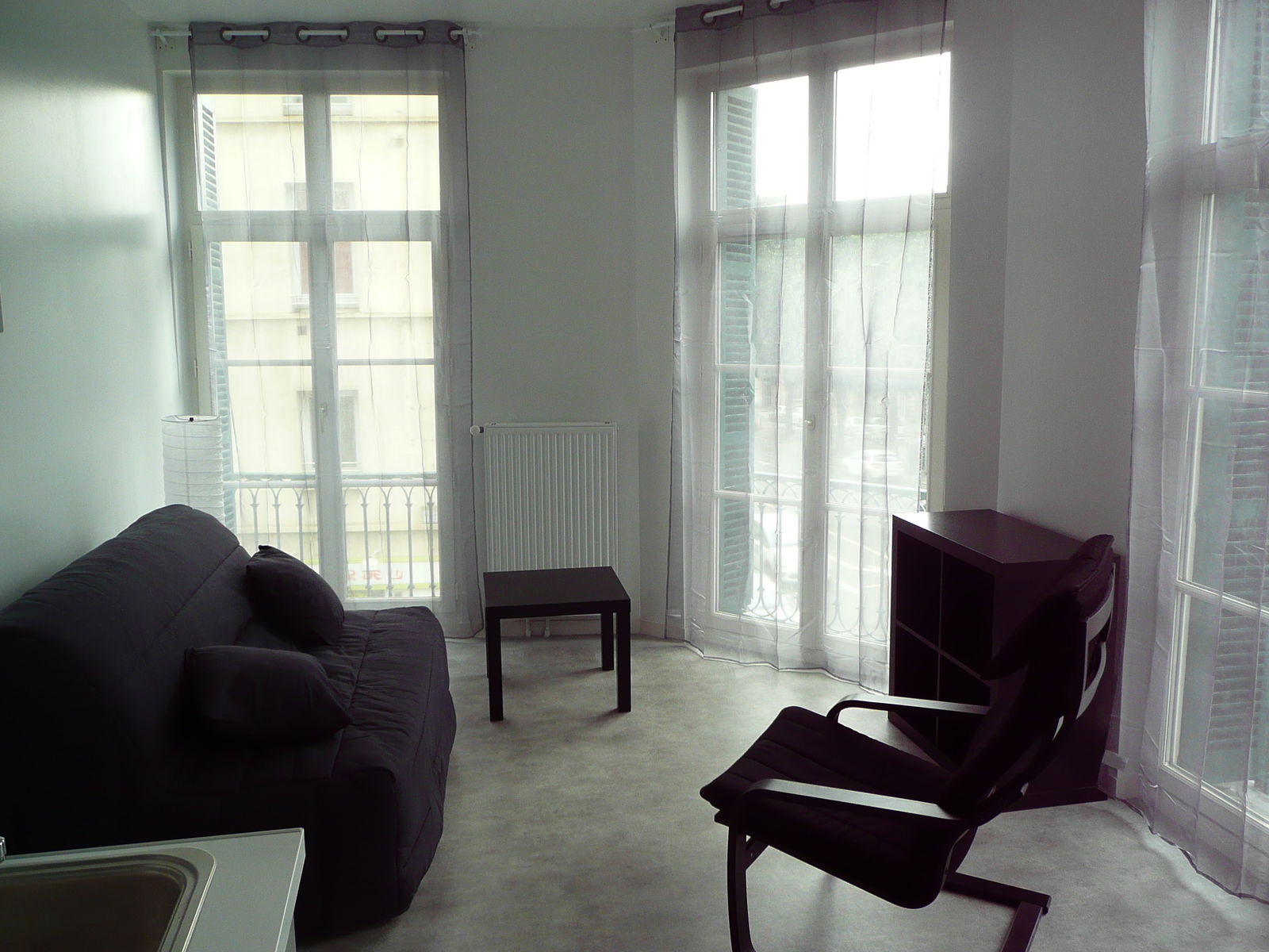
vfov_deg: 49.7
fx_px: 1026
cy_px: 476
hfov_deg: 63.4
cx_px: 634
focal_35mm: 28
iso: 100
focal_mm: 4.6
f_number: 3.3
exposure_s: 1/40
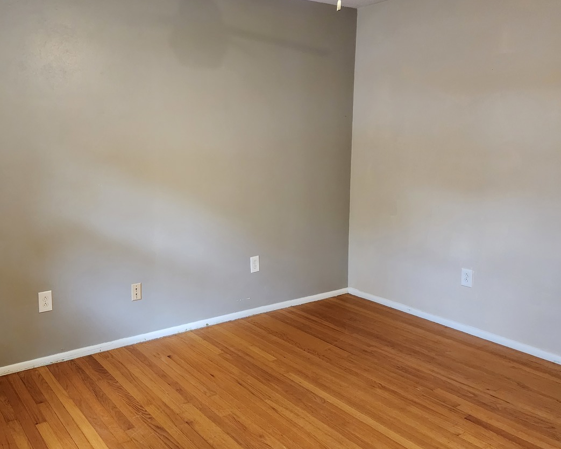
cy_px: 207
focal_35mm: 31
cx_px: 198
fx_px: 515
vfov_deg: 47.1
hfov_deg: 56.2
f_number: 1.8
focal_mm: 6.4
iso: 1000
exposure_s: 1/120
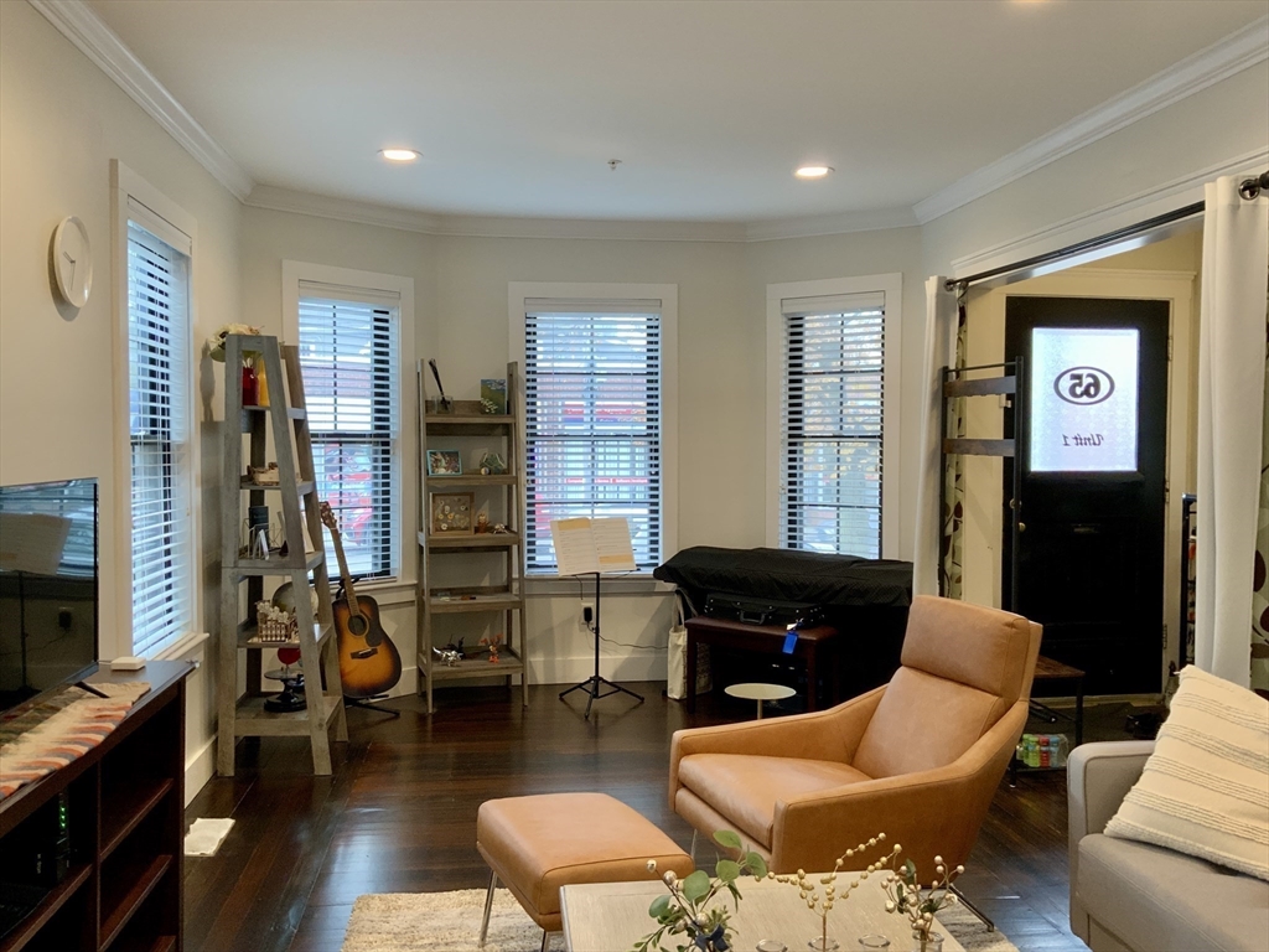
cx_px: 634
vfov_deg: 48.2
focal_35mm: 29
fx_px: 1063
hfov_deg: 61.7
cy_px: 476
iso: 100
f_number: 1.8
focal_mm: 3
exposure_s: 1/60
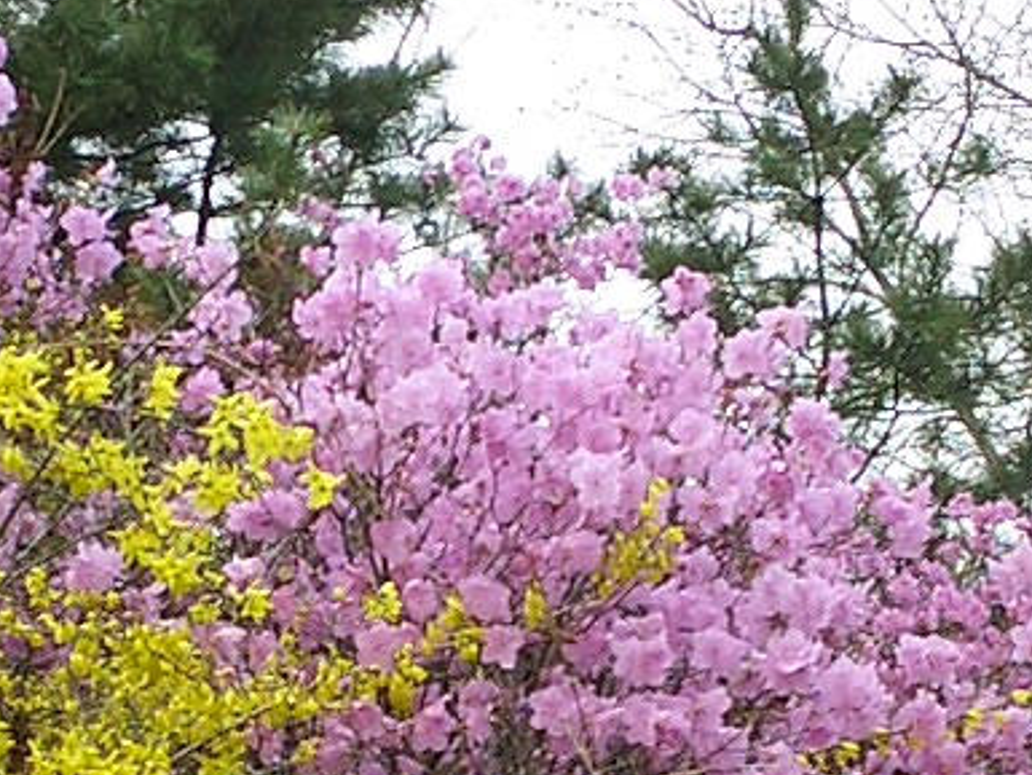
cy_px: 815
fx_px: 3668
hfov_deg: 16.0
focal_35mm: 123
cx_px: 402
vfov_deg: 11.9
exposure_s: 1/80
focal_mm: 5.6
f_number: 3.5
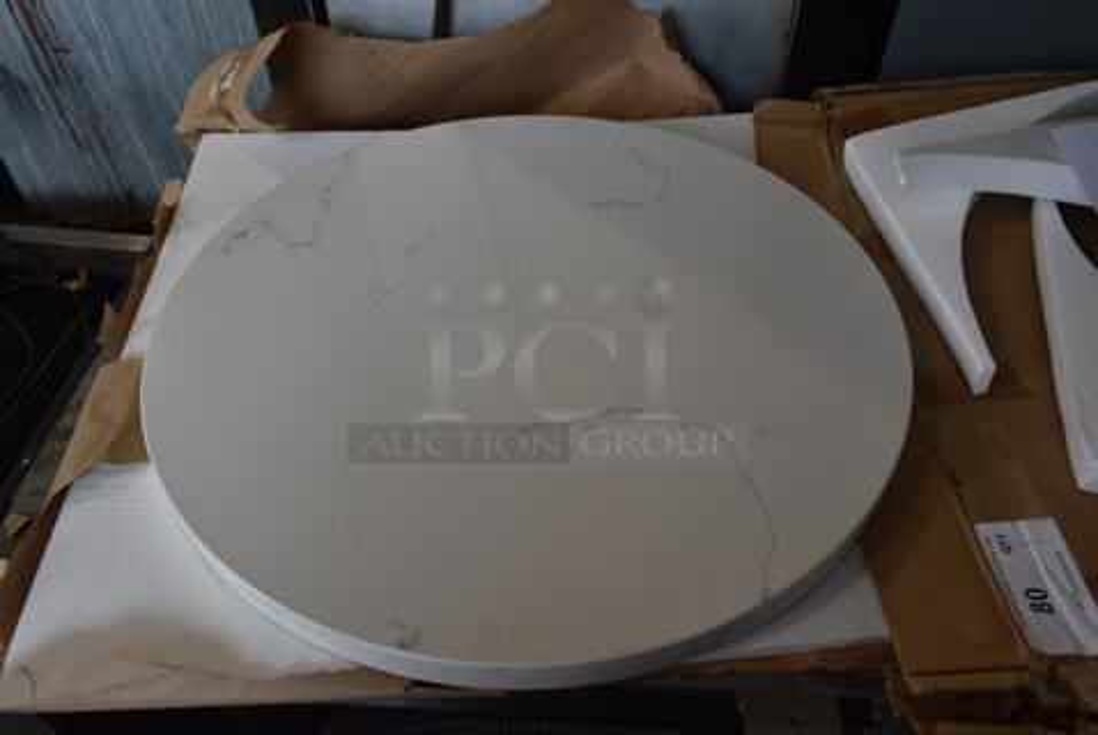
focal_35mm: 27
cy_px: 368
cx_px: 549
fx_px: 824
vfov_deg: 48.1
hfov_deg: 67.3
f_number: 8
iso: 360
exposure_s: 1/60
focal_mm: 18
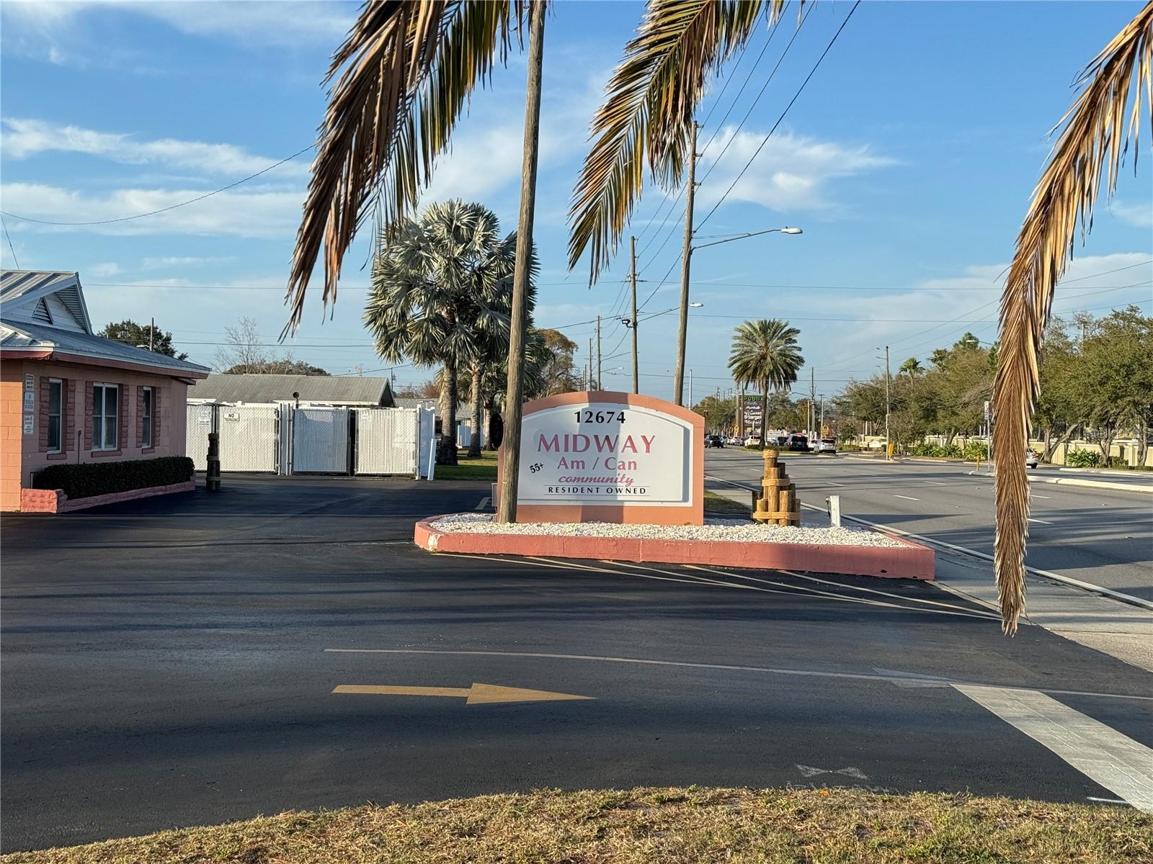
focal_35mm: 48
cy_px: 432
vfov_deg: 30.3
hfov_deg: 39.7
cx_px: 576
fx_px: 1599
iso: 64
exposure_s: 1/2611
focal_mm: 6.86
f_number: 1.78
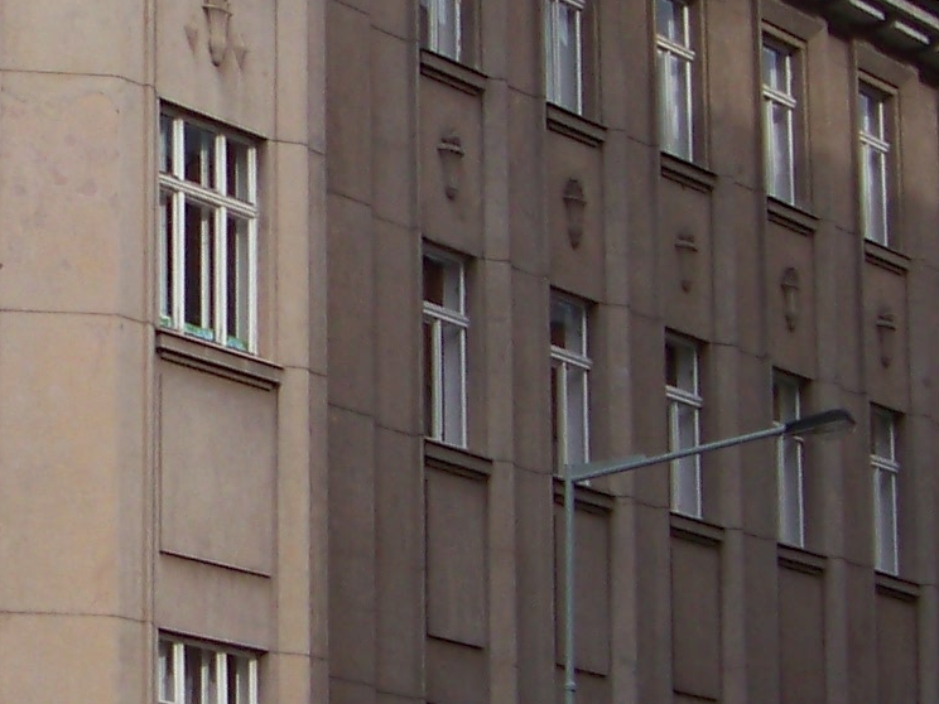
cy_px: 245
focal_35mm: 158
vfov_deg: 9.4
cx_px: 77
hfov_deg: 12.4
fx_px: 4286
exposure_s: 1/640
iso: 64
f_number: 2.8
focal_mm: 5.85
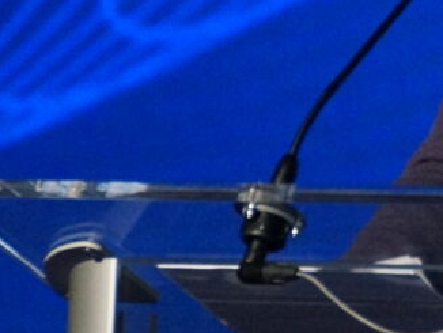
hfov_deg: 1.2
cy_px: -54
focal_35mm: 1669
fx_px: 21375
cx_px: 735
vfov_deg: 0.9
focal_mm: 300
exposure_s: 1/100
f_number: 5.6
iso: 3200
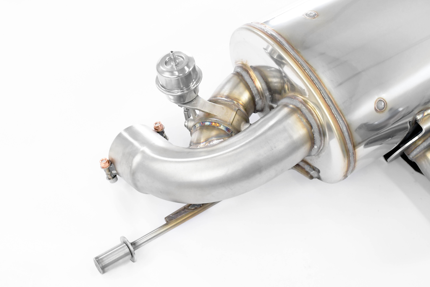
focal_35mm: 67
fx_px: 800
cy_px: 144
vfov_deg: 20.3
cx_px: 215
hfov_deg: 30.1
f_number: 10
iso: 3200
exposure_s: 1/125
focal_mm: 45
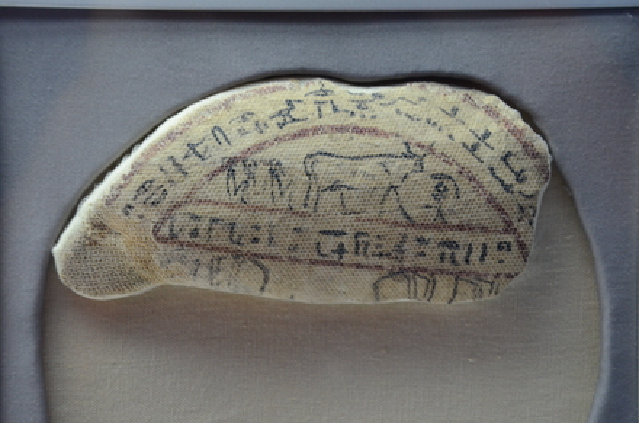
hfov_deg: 22.0
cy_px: 212
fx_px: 1647
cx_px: 320
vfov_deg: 14.6
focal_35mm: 93
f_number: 5
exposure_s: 1/13
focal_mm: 62
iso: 1600
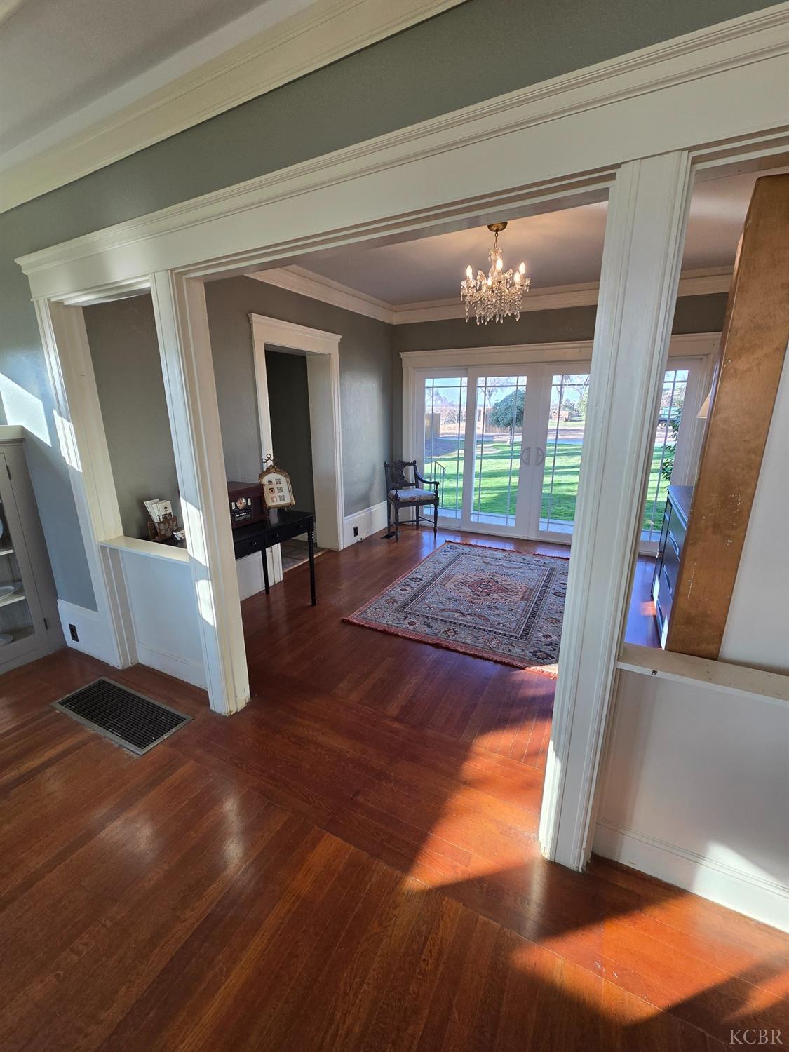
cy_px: 526
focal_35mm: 13
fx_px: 395
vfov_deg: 106.2
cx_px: 394
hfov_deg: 89.9
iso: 80
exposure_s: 1/120
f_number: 2.2
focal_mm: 2.2
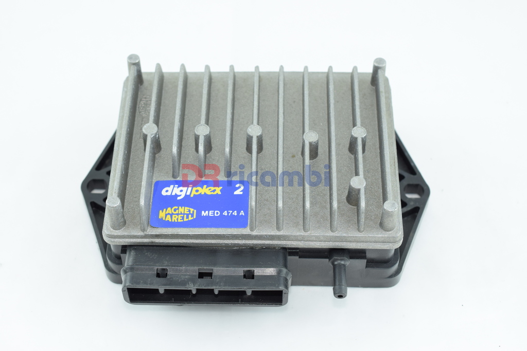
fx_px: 878
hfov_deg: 33.4
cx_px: 264
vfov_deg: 22.6
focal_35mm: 60
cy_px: 176
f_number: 8
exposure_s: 1/160
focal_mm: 40
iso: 400
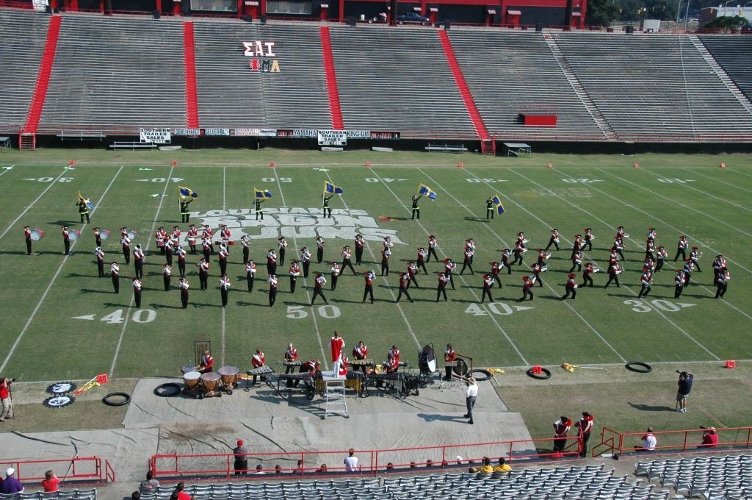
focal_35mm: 42
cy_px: 250
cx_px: 376
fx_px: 876
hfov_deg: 46.5
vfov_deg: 31.8
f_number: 9
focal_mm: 28
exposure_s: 1/320
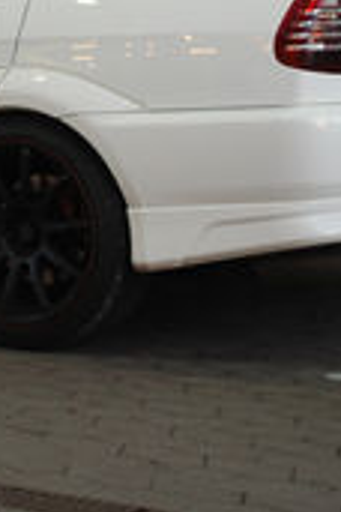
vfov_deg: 16.3
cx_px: -42
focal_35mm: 124
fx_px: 1762
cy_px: 55
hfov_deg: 10.9
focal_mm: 22
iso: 200
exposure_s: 1/30
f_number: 4
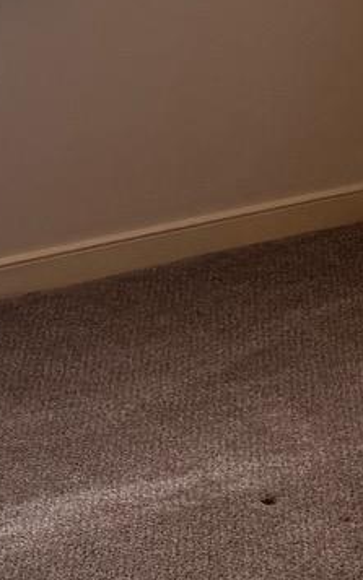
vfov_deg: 13.2
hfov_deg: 8.9
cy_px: -382
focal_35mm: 146
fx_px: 2312
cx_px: 314
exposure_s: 1/158
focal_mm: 6.76
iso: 80
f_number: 1.78
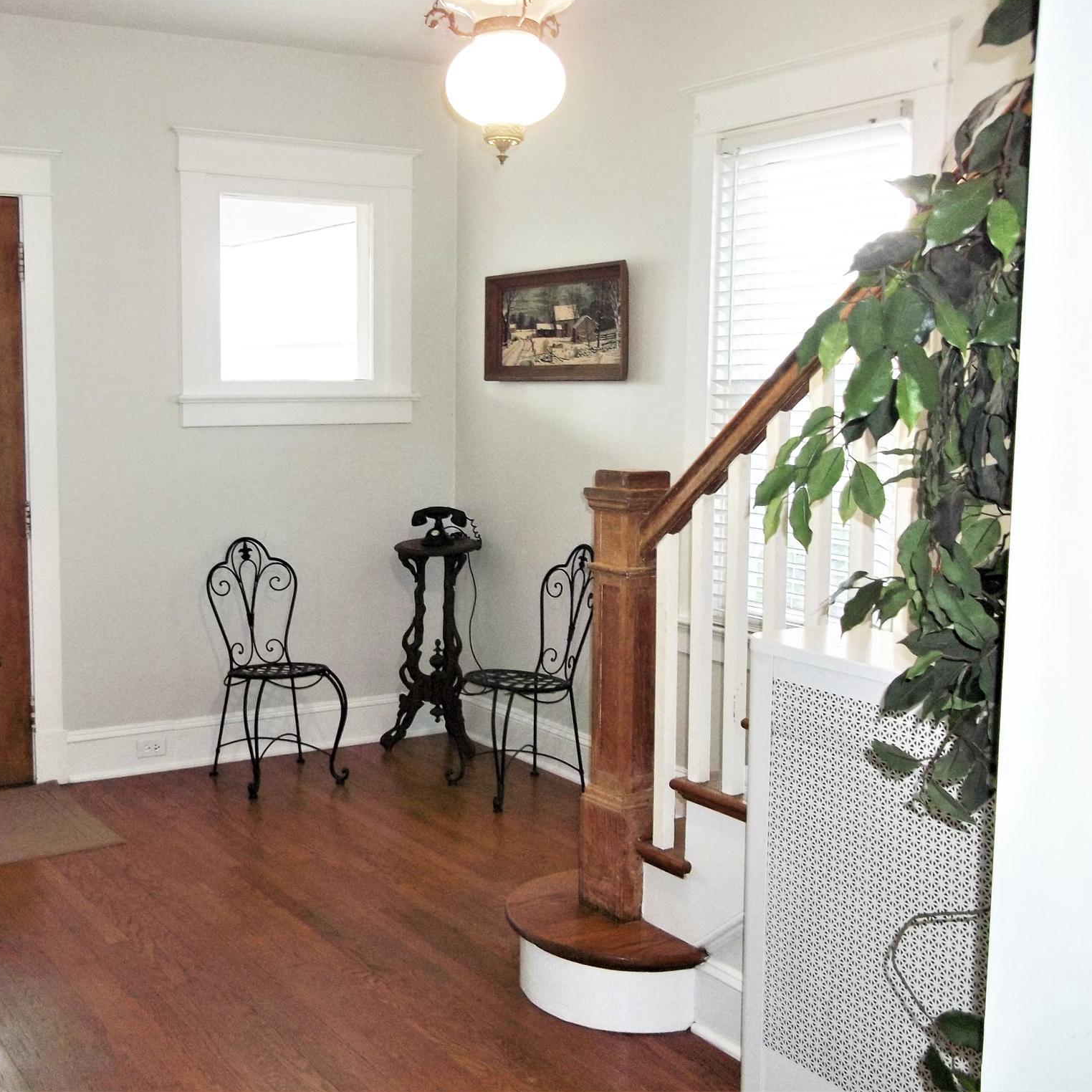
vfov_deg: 43.9
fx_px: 1356
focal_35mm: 38
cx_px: 367
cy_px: 545
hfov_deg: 43.3
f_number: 2.9
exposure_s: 1/30
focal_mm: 5.7
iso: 160
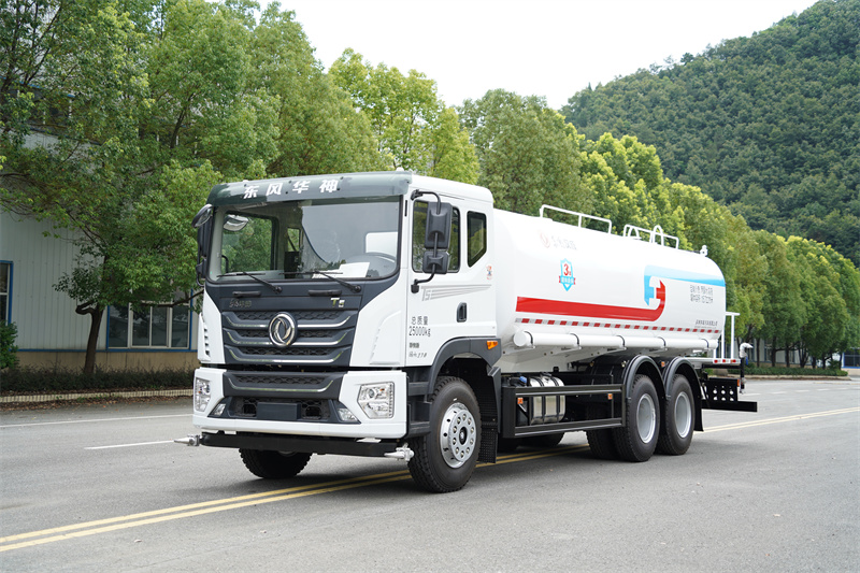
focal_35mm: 47
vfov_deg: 28.6
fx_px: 1122
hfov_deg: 41.9
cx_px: 430
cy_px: 286
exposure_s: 1/400
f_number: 3.5
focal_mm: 47
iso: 100
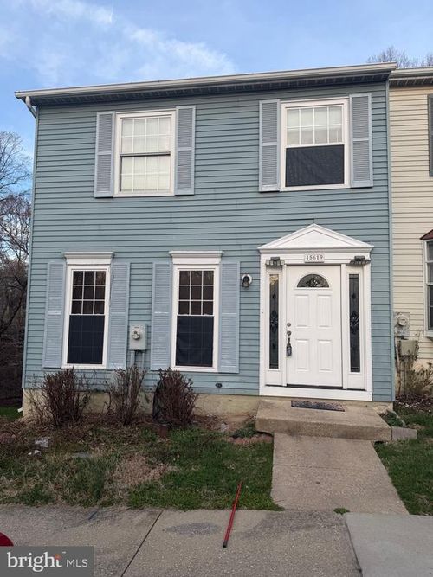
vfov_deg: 71.6
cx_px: 216
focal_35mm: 24
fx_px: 400
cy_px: 288
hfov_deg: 56.8
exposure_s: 1/1075
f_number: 1.78
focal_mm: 6.76
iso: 80
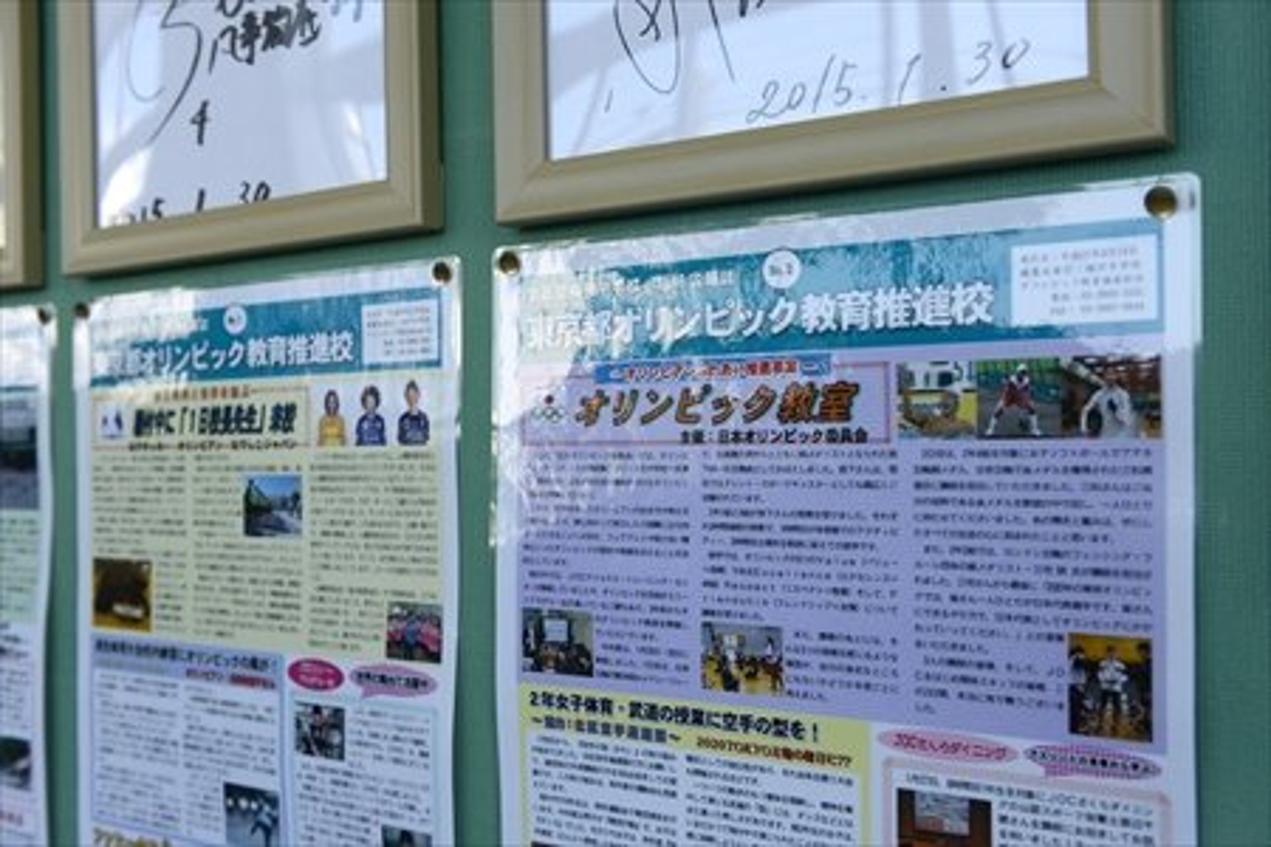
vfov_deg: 35.1
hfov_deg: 50.7
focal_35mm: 38
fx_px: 1342
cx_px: 636
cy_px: 424
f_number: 5.6
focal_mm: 38
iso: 500
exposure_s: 1/640
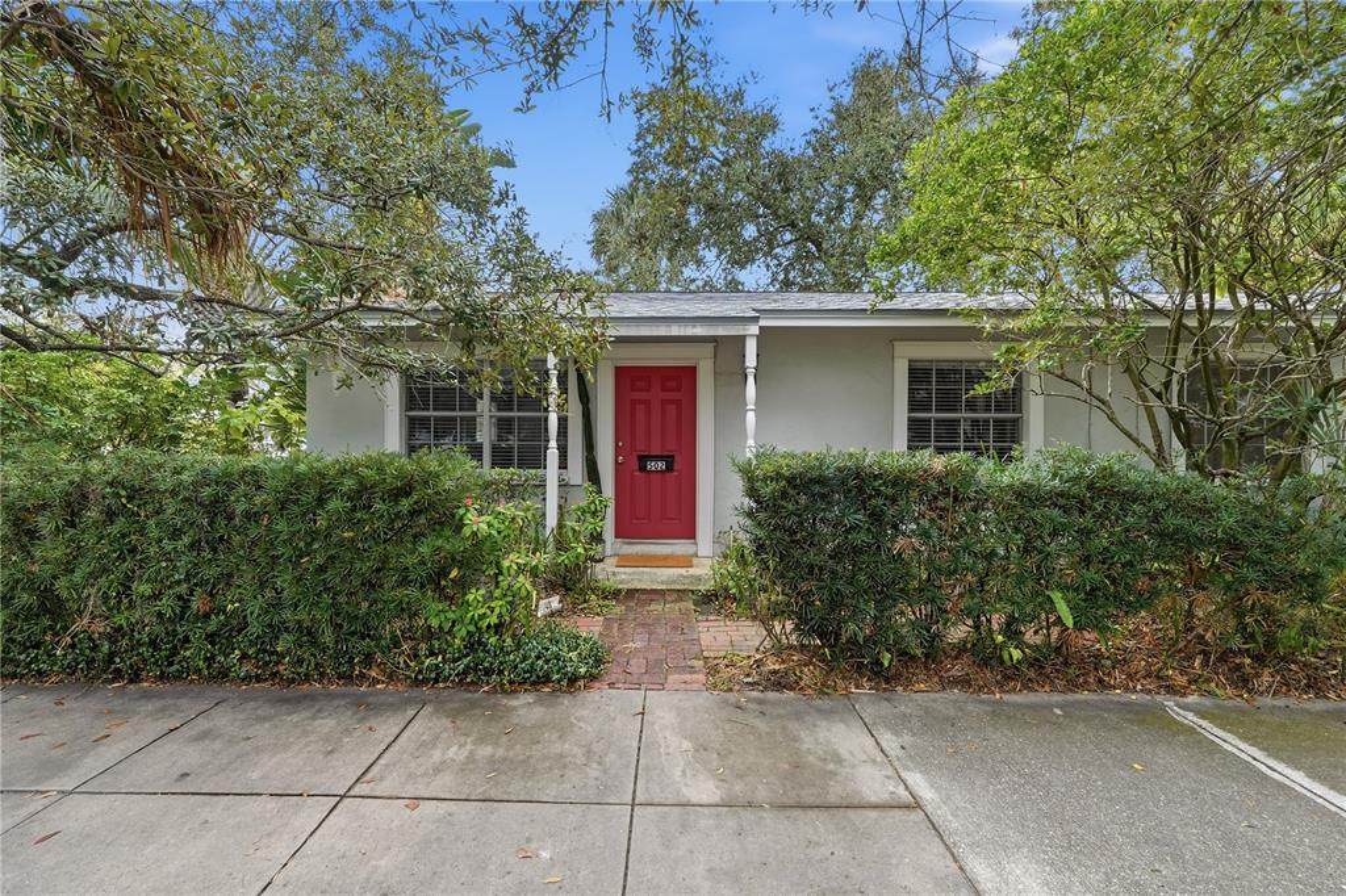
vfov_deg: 77.3
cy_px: 448
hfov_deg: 100.4
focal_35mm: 15
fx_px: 561
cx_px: 673
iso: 400
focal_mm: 10
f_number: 8
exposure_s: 1/250
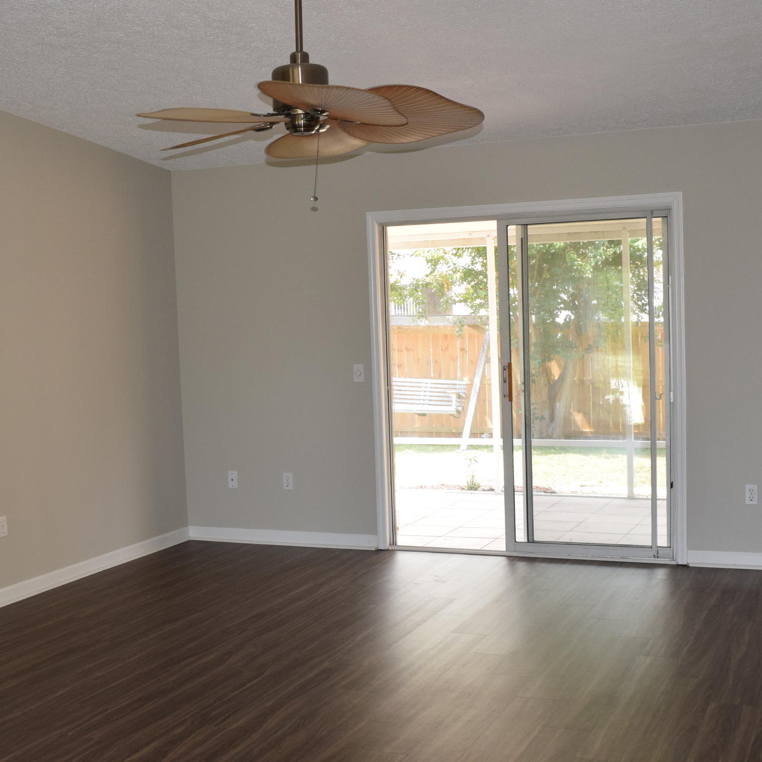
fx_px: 1146
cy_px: 428
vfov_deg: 36.7
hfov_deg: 36.7
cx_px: 329
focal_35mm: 46
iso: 640
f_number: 5.6
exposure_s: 1/125
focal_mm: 18
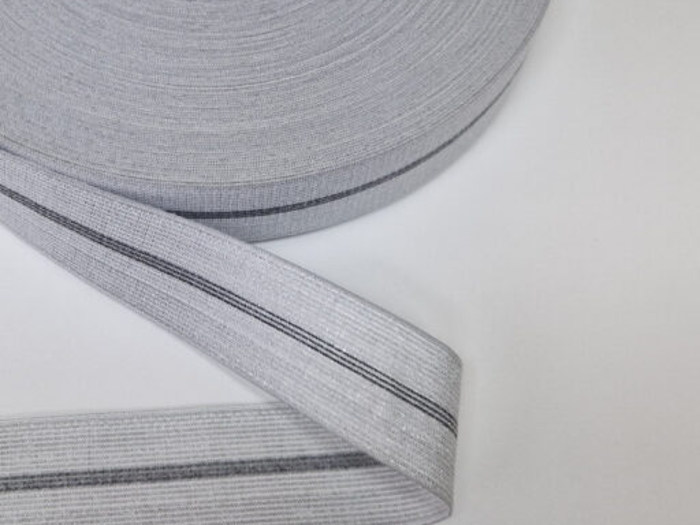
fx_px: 930
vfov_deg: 30.9
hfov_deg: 40.4
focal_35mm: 46
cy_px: 127
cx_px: 197
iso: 50
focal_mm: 5.4
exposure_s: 1/150
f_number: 1.8
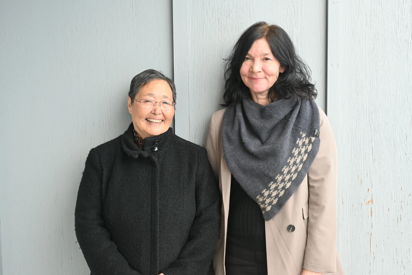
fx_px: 481
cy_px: 138
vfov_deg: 31.9
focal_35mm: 42
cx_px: 206
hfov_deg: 46.4
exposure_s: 1/250
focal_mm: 28
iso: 250
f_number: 4
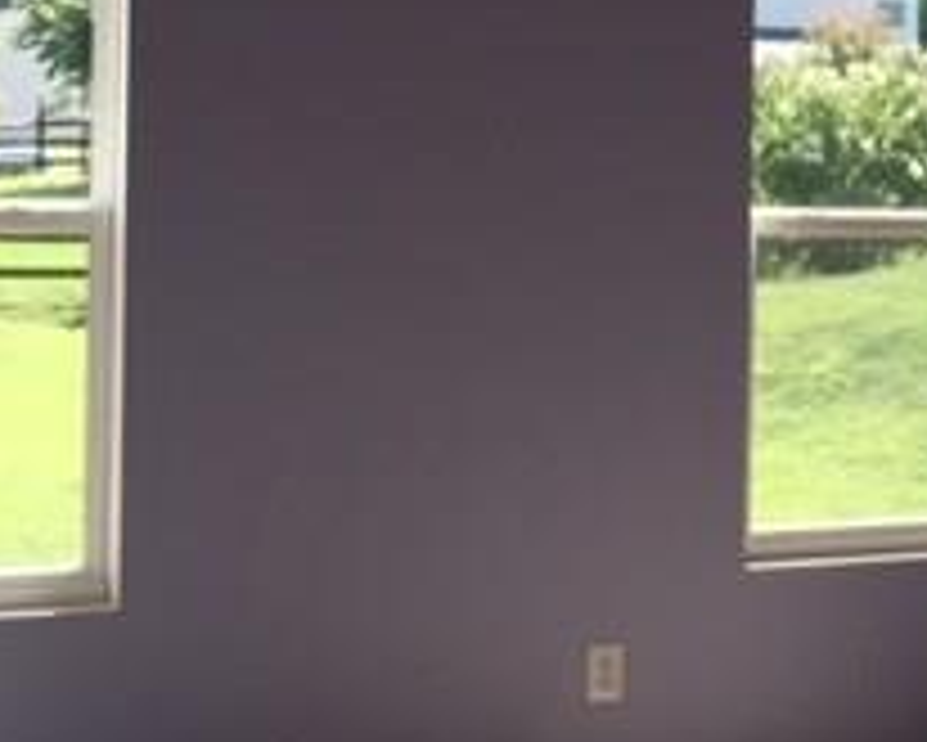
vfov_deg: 17.4
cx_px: 846
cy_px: 189
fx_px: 2415
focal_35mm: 88
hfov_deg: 21.2
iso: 40
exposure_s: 1/399
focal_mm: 4.15
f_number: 2.2
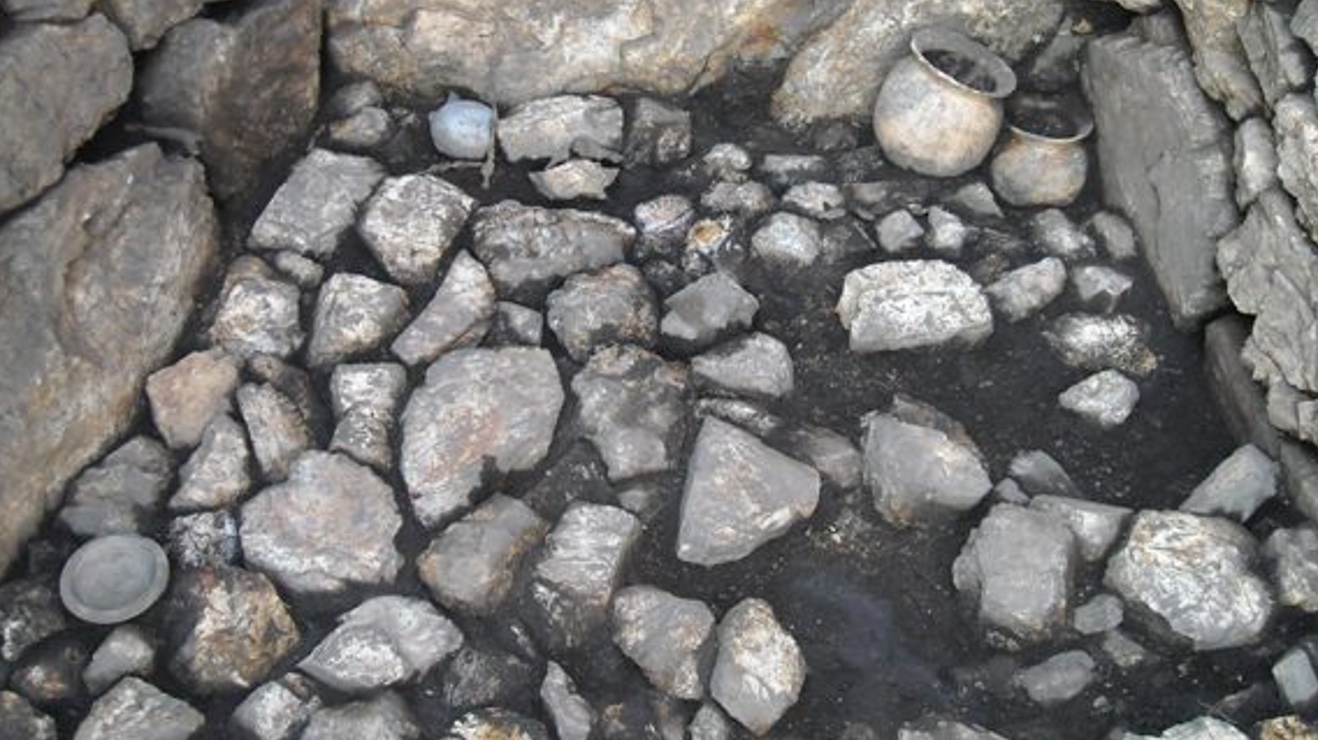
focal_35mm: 43
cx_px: 659
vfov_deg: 27.5
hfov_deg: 47.4
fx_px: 1502
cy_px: 257
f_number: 2.8
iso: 259
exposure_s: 1/60
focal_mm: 5.7
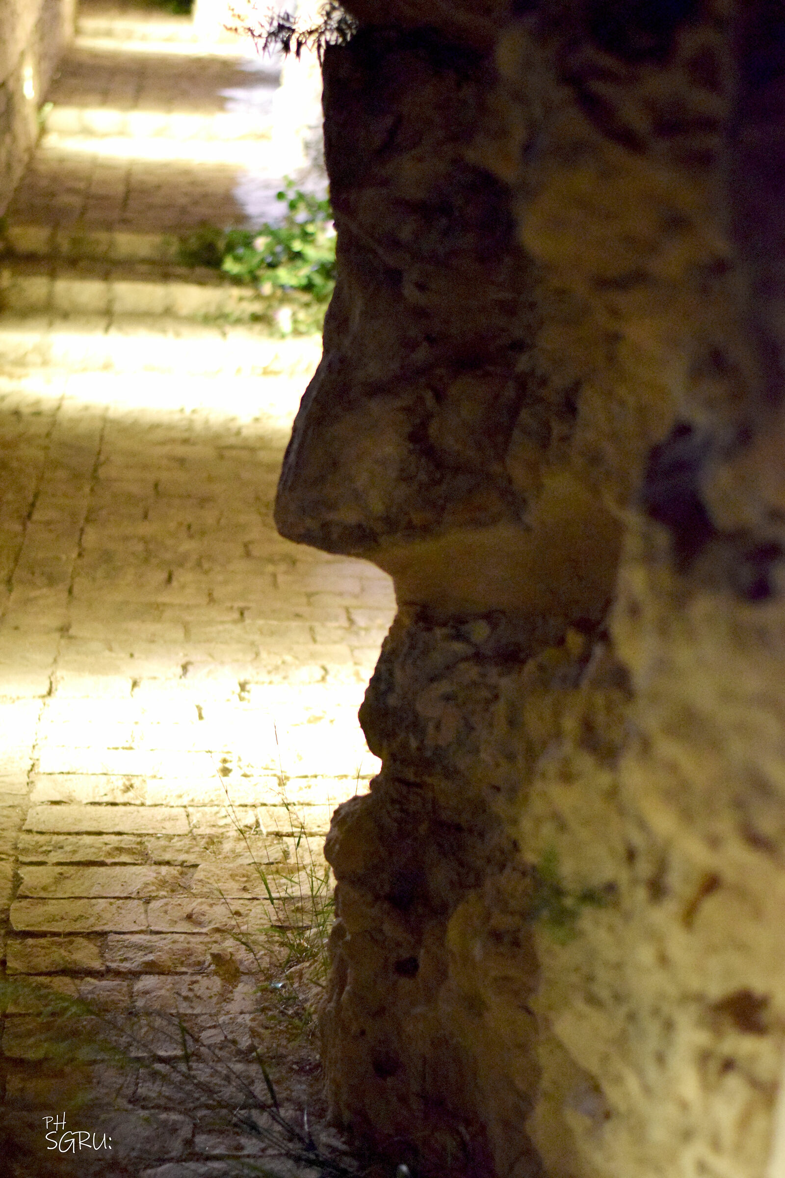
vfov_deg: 27.0
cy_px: 589
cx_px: 392
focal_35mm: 75
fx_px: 2453
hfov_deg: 18.2
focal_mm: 50
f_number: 1.8
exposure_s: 1/30
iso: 6400
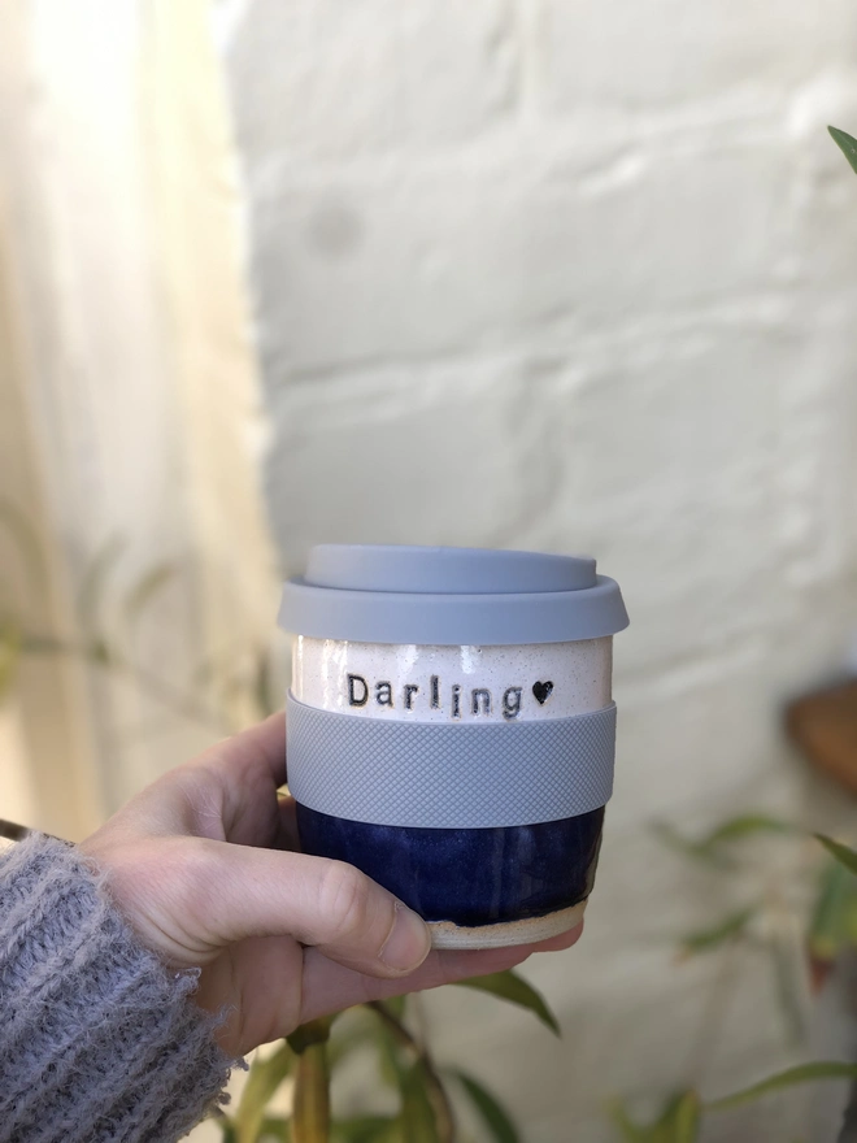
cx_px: 428
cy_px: 572
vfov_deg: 36.8
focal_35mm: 52
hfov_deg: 28.0
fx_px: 1717
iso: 16
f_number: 2.4
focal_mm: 6
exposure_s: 1/60
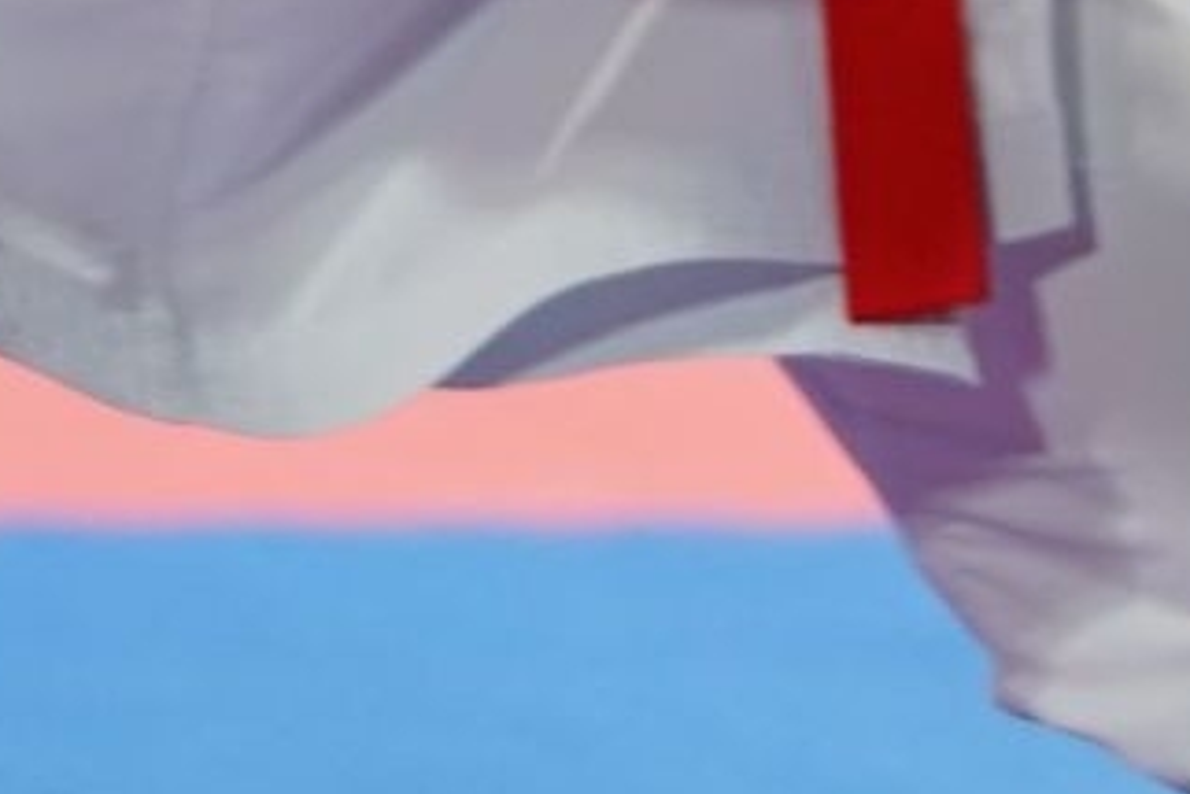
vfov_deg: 1.3
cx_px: 1733
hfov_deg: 2.0
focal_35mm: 1022
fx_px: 33796
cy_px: -1352
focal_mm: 122
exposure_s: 1/500
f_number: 2.8
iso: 640
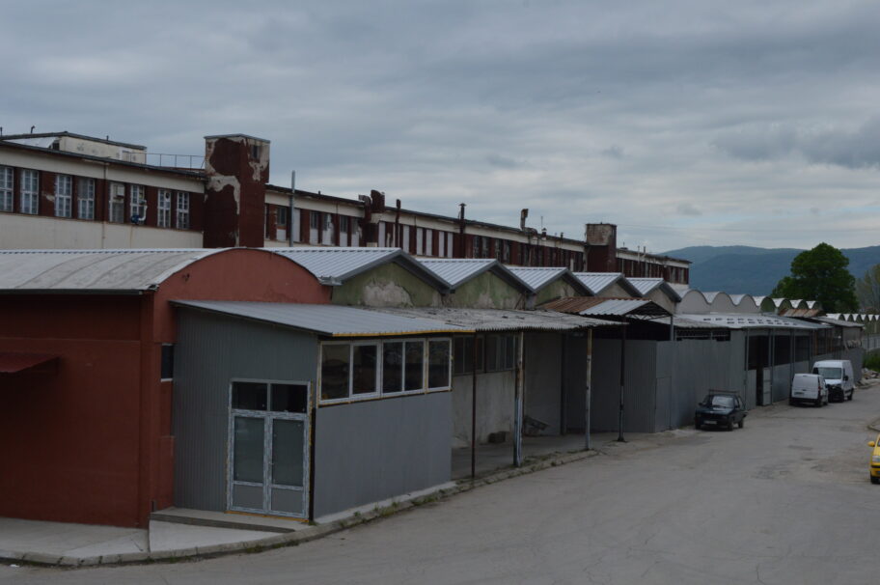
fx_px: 1245
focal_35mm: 51
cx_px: 440
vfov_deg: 26.4
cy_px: 292
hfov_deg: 38.9
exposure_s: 1/800
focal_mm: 34
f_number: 14
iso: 800
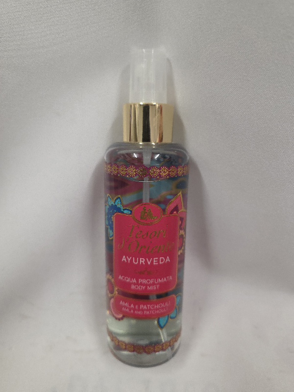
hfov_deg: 58.9
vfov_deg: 73.9
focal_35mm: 23
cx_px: 147
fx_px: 260
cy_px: 196
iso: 400
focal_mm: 6.3
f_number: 1.7
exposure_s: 1/101
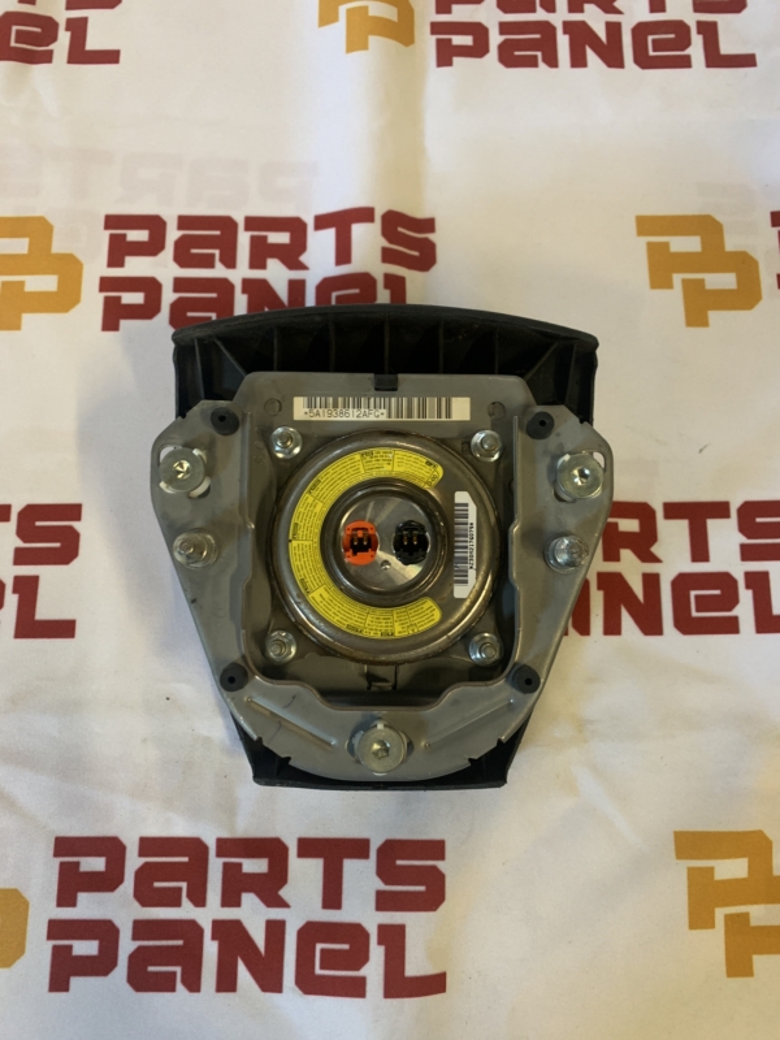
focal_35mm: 26
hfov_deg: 53.1
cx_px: 390
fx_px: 781
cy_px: 520
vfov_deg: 67.3
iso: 250
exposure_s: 1/40
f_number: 1.8
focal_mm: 4.25
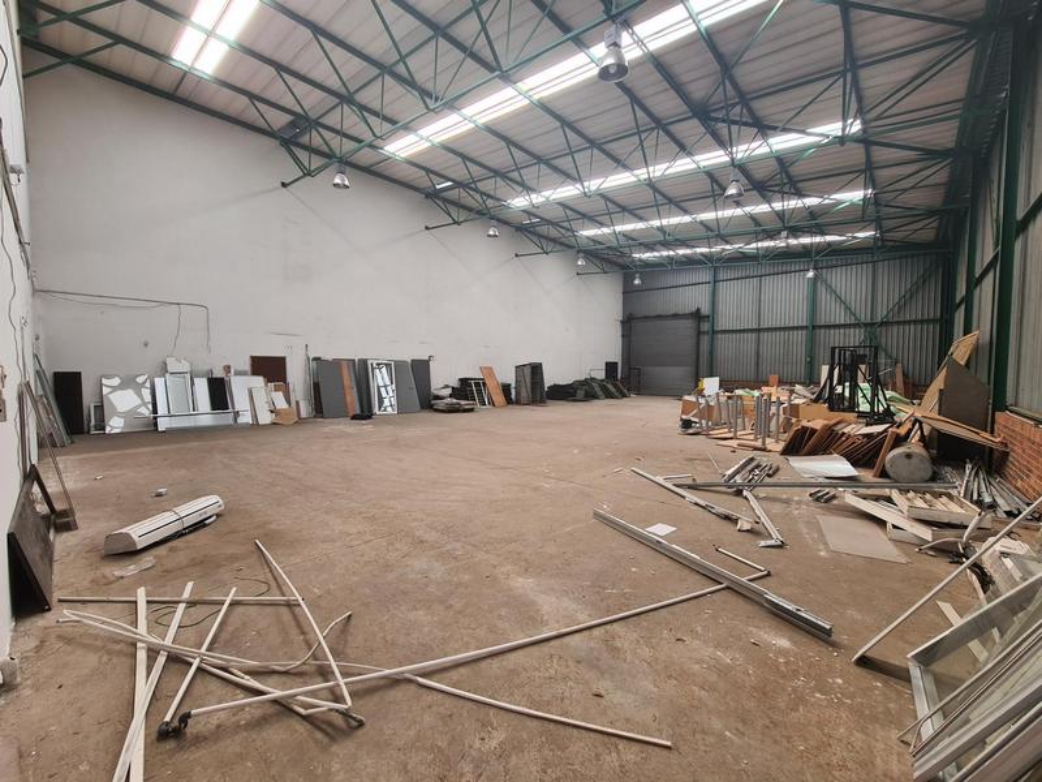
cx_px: 521
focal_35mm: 13
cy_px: 391
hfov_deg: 106.2
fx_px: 391
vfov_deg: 89.9
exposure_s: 1/100
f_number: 2.2
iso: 50
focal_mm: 2.2
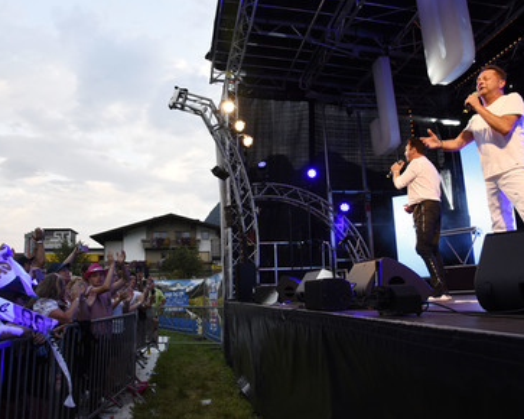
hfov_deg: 61.9
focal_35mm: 28
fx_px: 434
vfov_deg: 51.5
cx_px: 220
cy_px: 211
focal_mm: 24
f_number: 8
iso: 1250
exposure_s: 1/160
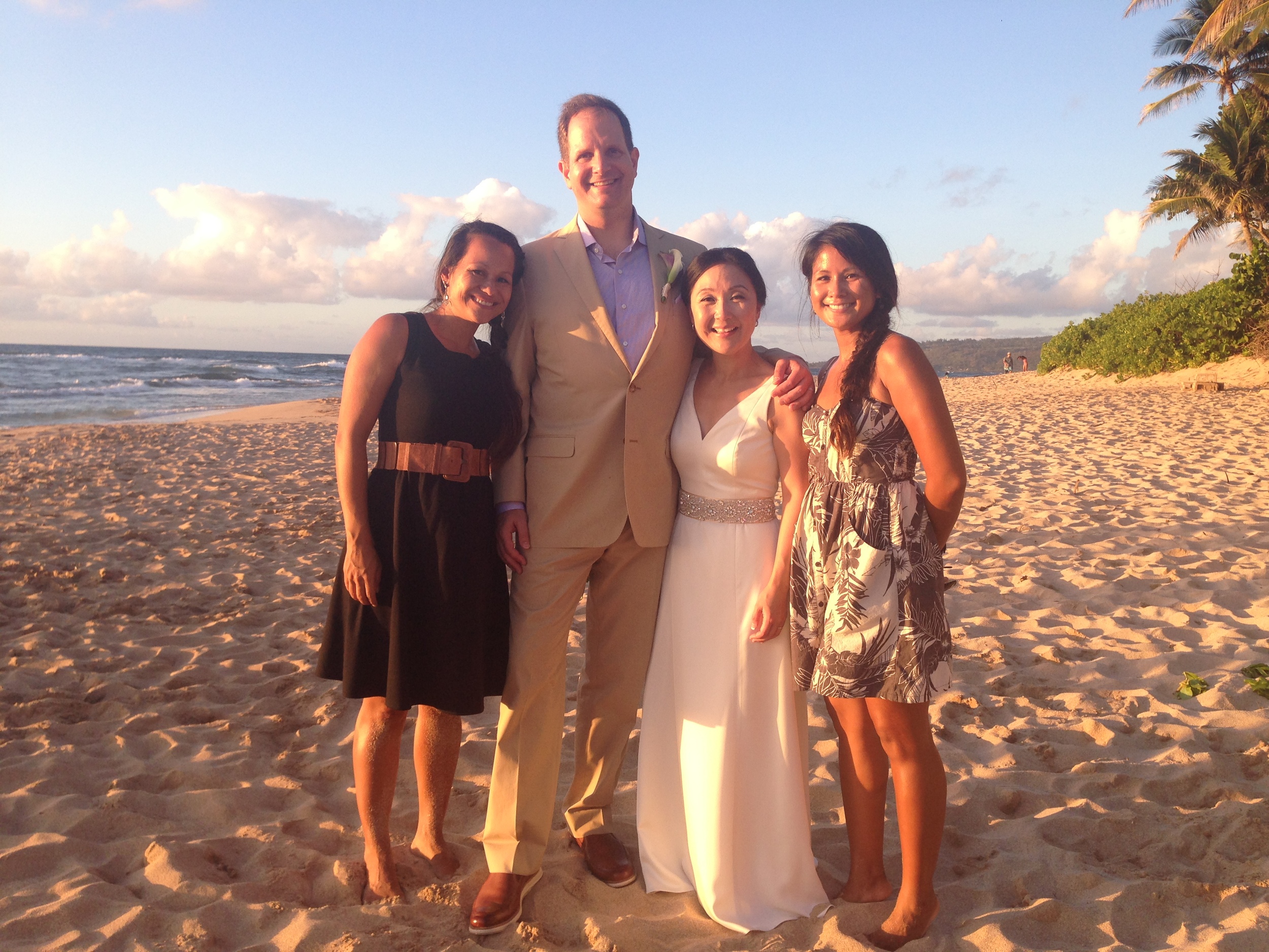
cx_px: 634
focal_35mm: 33
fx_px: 1210
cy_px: 476
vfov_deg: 42.9
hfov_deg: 55.4
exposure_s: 1/298
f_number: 2.4
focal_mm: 4.12
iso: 50
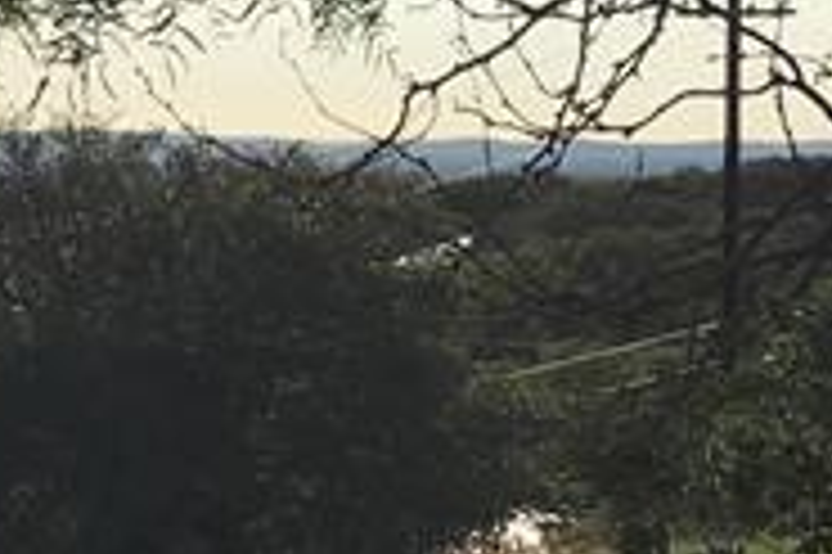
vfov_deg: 8.4
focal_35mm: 161
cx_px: -211
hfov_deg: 12.4
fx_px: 3718
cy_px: 635
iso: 25
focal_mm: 3.99
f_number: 1.8
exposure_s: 1/6849
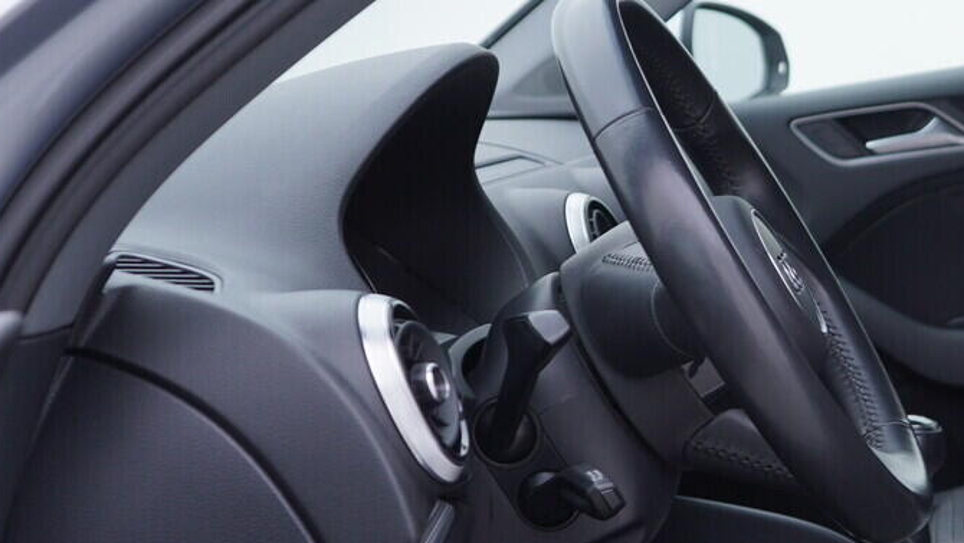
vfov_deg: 14.9
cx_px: 924
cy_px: 265
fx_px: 2071
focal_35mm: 81
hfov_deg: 25.2
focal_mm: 24
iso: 125
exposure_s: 1/50
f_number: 3.2
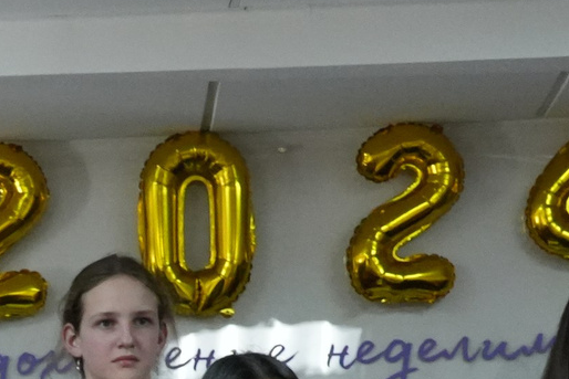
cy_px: 911
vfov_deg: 5.3
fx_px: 3936
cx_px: -294
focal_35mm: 249
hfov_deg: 8.1
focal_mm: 50
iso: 6400
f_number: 6.3
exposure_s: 1/320
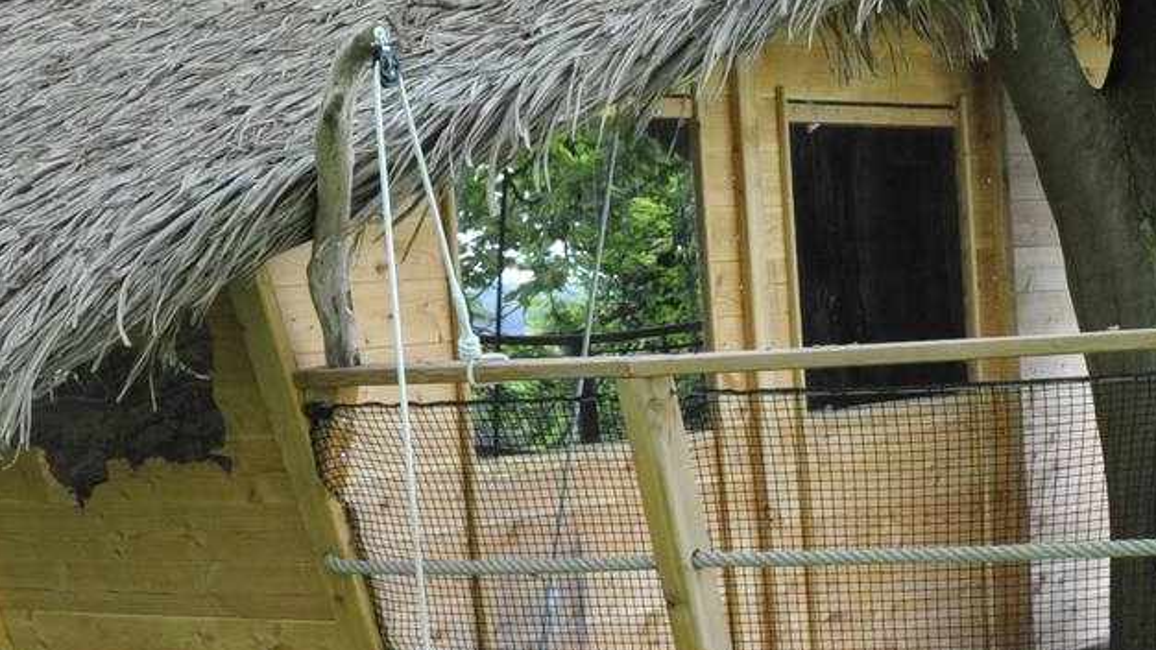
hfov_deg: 26.8
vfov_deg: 15.6
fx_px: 2360
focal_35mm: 77
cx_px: 990
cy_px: 527
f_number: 8
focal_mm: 24
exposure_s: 1/60
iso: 1600
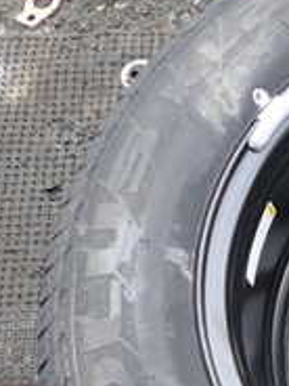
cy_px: 357
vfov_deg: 19.6
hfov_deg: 13.6
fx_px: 1091
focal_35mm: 98
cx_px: 515
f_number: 2.3
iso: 100
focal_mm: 5.4
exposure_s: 1/100
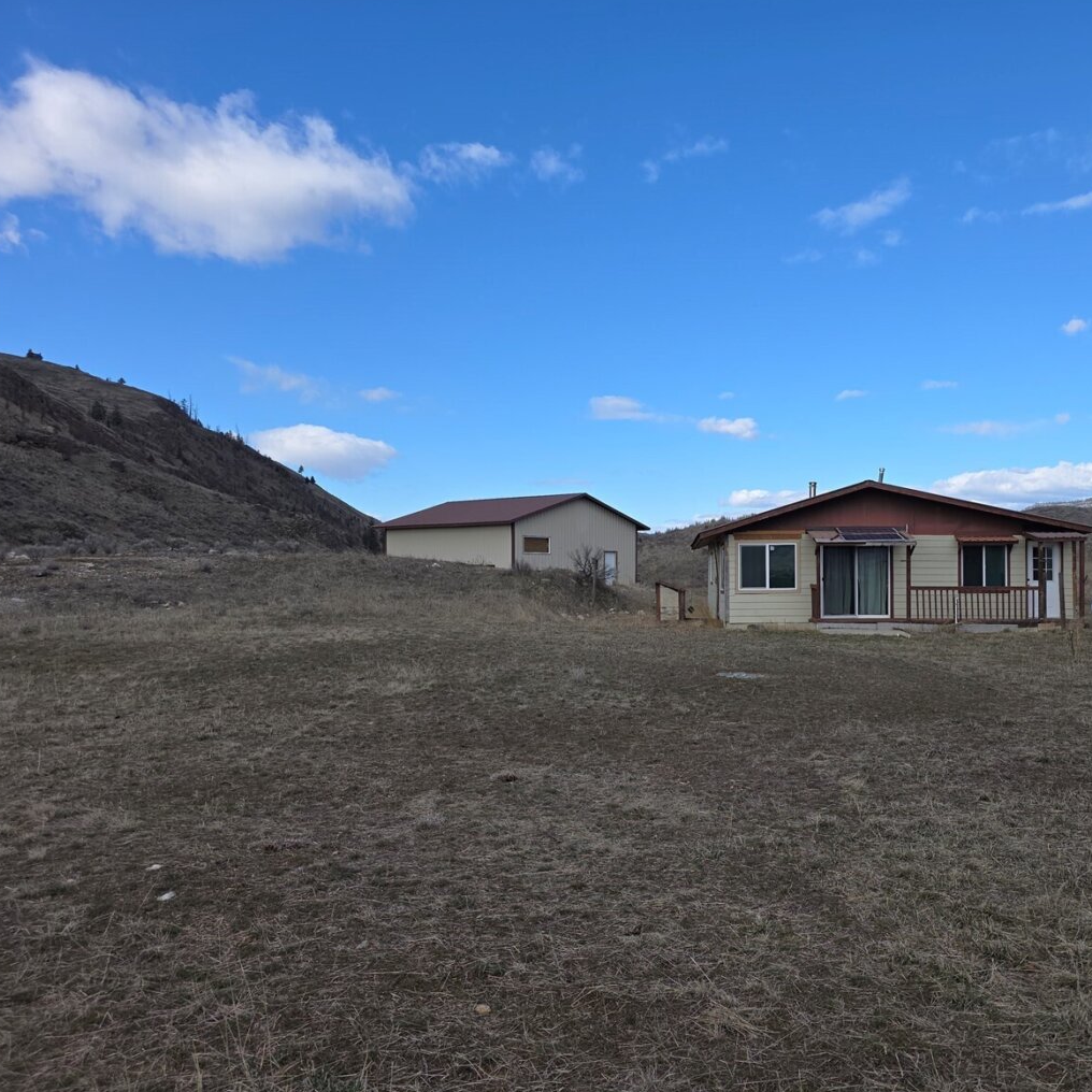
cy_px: 542
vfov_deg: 57.3
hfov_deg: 55.9
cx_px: 738
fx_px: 999
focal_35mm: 28
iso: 12
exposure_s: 1/717
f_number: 1.7
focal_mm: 6.3
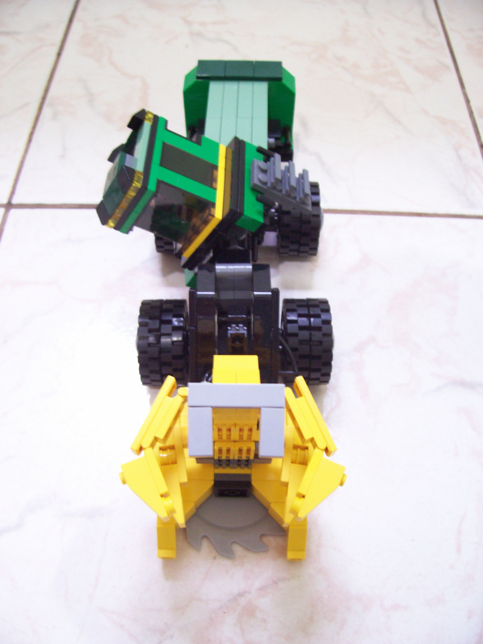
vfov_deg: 54.0
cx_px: 242
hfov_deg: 41.8
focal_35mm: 34
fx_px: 633
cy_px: 322
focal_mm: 5.6
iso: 160
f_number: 2.7
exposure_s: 1/2.83
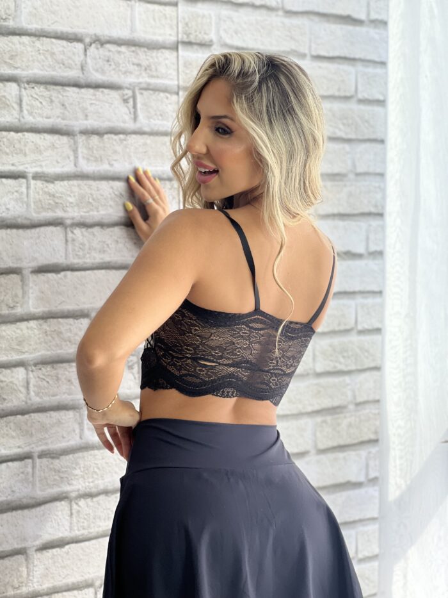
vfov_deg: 25.3
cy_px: 299
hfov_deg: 19.1
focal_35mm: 77
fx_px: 1328
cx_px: 224
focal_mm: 9
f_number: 2.8
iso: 64
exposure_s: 1/120
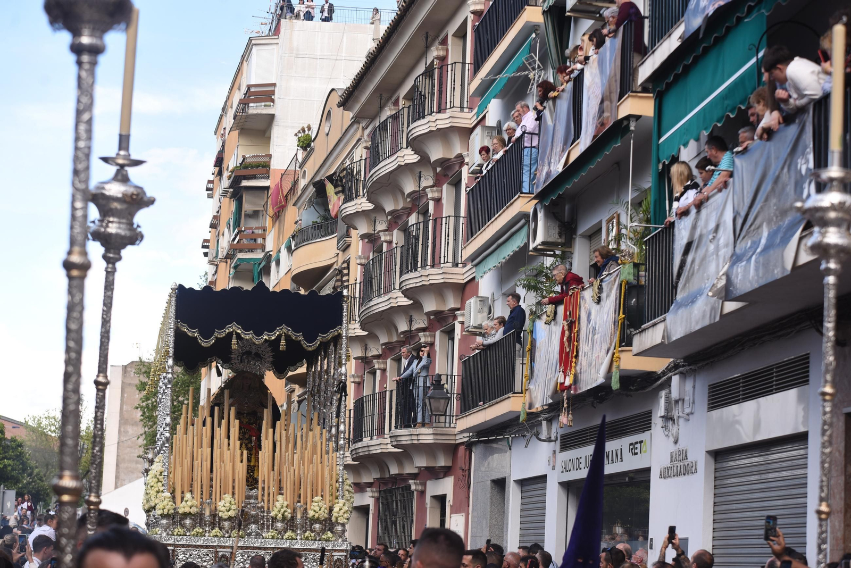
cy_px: 284
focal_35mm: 70
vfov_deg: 19.5
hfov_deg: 28.8
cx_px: 426
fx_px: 1655
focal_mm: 70
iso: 200
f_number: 5
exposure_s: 1/320
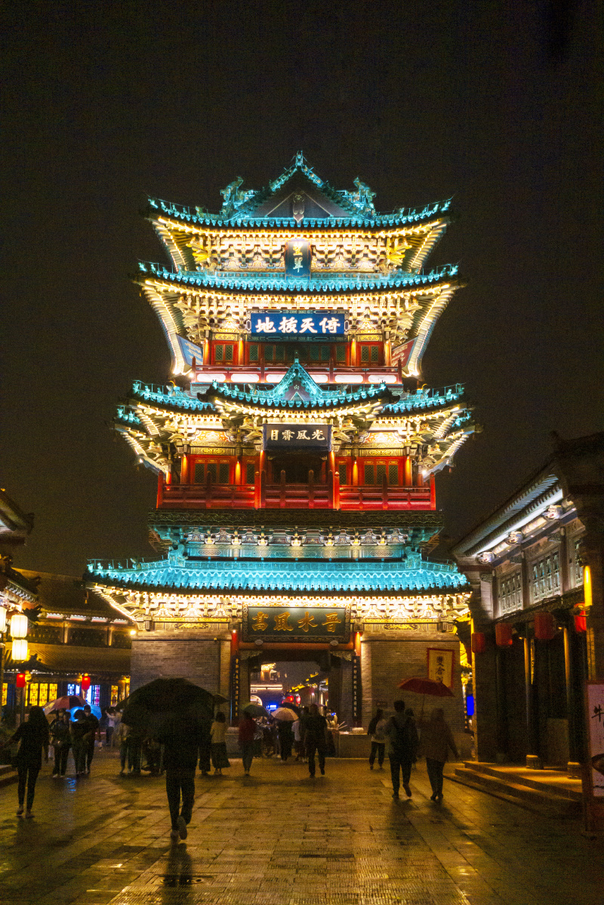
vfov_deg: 44.5
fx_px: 1107
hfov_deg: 30.5
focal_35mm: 44
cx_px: 302
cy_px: 452
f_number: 2.8
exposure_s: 1/160
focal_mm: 16.17
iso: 2500
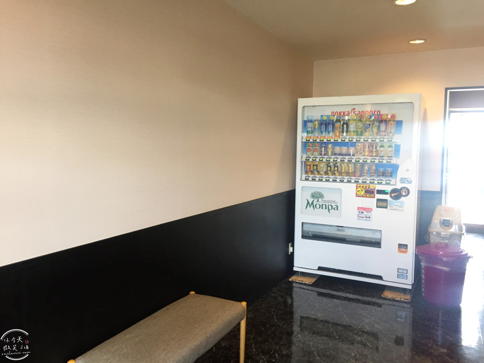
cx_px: 242
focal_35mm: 29
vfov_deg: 48.2
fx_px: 405
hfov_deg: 61.7
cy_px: 182
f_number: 2.2
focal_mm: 4.15
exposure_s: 1/30
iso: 50
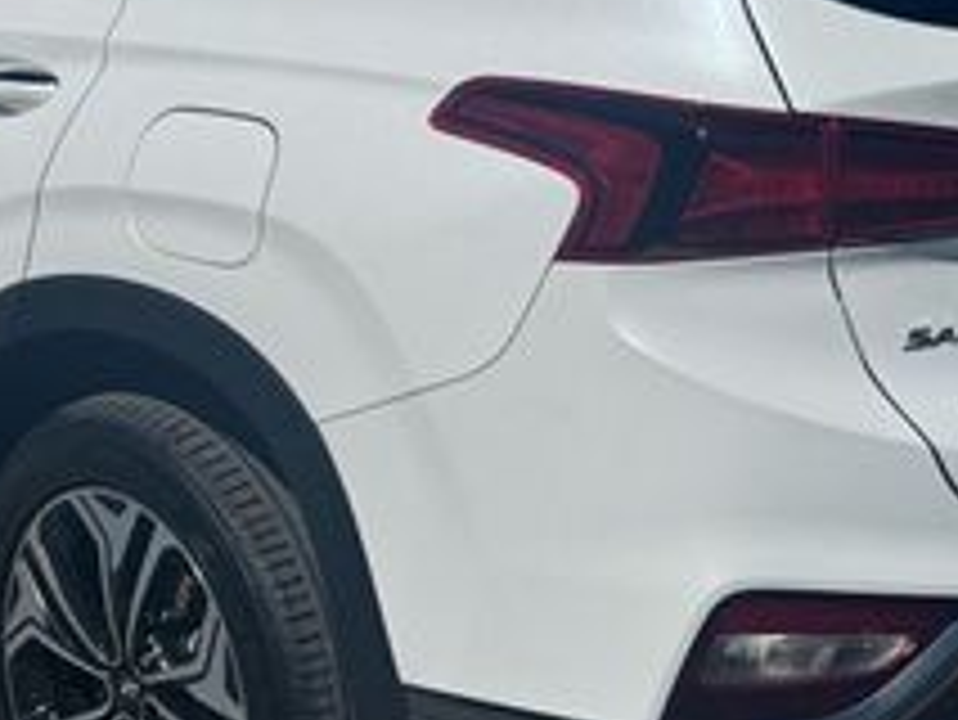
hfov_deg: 27.0
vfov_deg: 20.4
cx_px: 391
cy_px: 288
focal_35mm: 72
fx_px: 1994
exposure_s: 1/12346
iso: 80
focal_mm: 6.76
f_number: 1.78
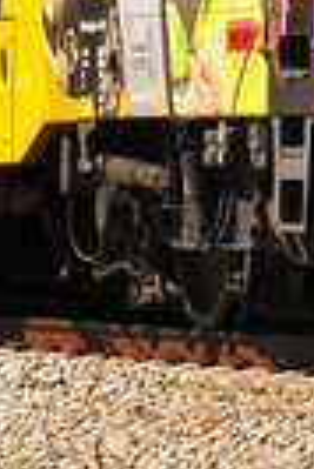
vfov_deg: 3.4
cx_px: 1207
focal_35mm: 608
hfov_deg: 2.2
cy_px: -266
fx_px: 7927
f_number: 7.1
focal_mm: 45
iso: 640
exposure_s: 1/800
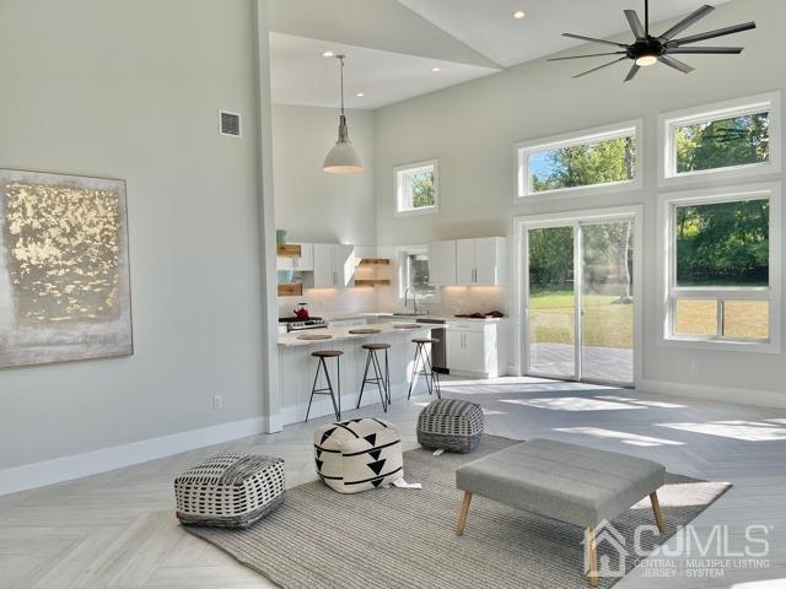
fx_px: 590
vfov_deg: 53.1
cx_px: 393
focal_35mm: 26
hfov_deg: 67.3
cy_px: 294
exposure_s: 1/722
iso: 32
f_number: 1.6
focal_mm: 5.1
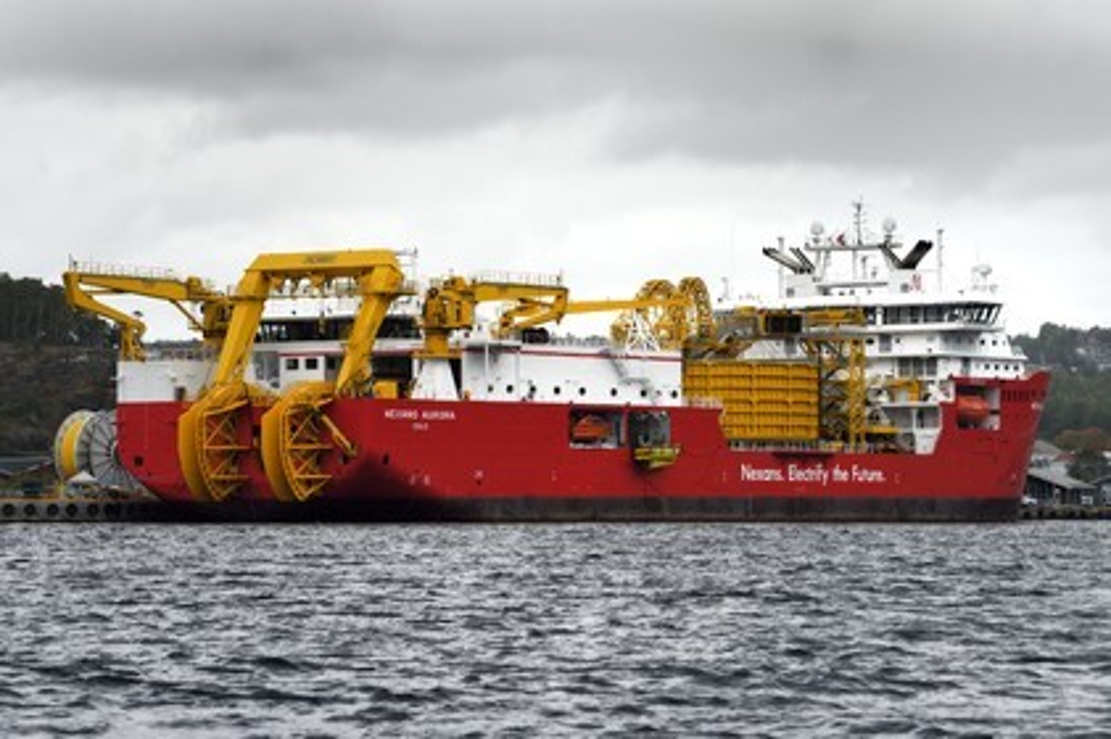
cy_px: 370
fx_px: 4009
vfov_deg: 10.5
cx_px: 556
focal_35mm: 130
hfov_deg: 15.8
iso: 400
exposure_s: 1/800
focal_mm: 130
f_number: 6.3
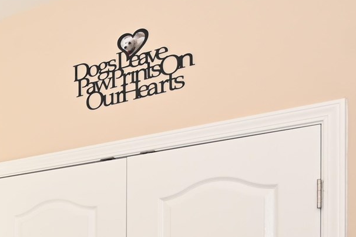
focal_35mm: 71
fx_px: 702
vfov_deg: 17.9
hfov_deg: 21.4
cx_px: -242
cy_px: 310
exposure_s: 1/60
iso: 450
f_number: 4
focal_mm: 14
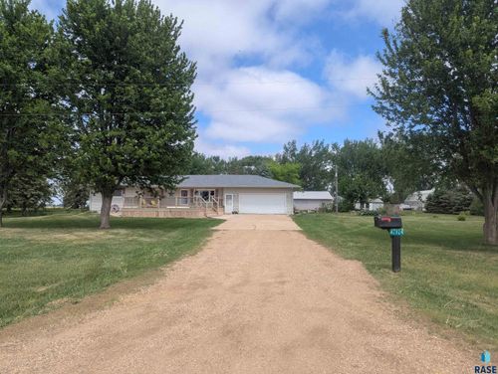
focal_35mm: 24
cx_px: 249
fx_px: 346
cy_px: 187
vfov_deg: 56.9
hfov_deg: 71.5
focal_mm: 6.81
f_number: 1.85
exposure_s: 1/2217
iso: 48
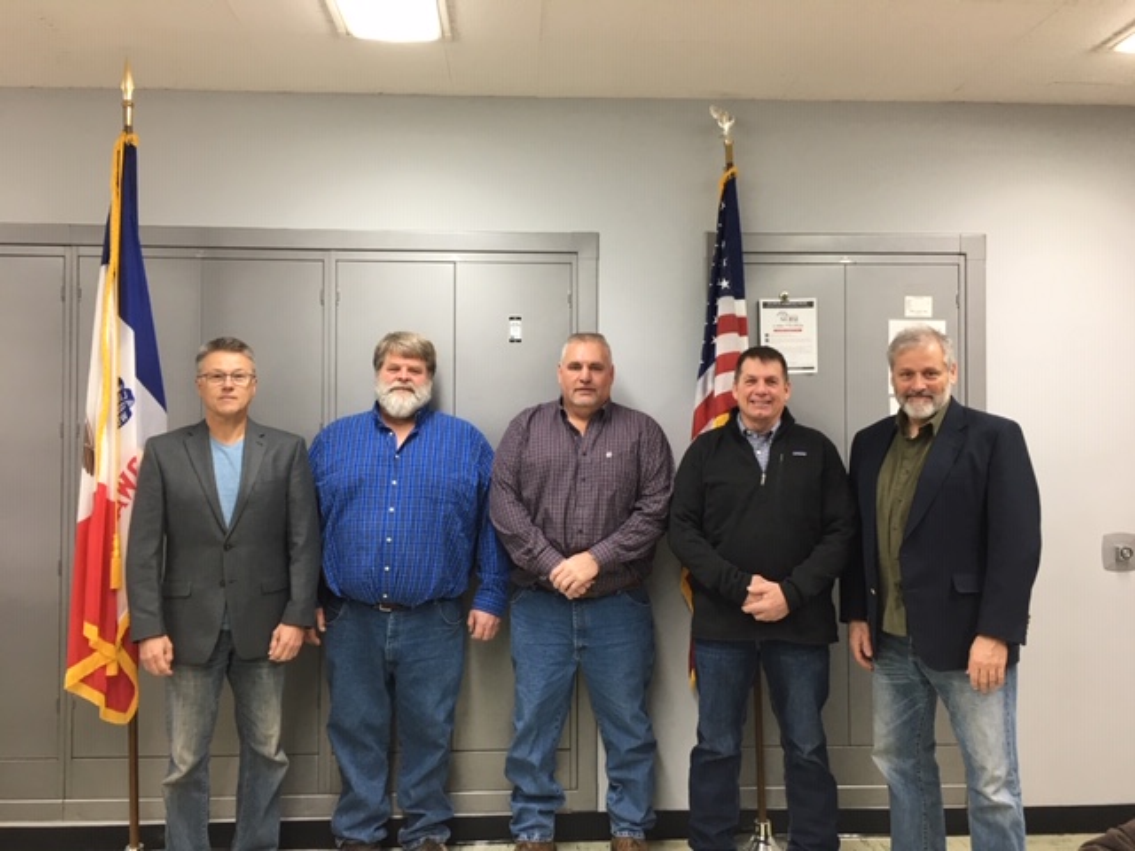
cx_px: 568
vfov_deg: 48.2
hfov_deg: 61.7
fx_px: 951
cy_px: 426
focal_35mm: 29
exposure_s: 1/30
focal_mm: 4.15
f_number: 2.2
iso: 80
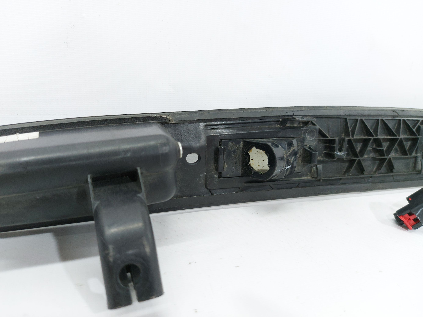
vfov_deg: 56.8
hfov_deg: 71.6
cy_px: 158
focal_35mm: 24
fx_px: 293
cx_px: 212
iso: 80
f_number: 1.8
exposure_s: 1/50
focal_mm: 5.23
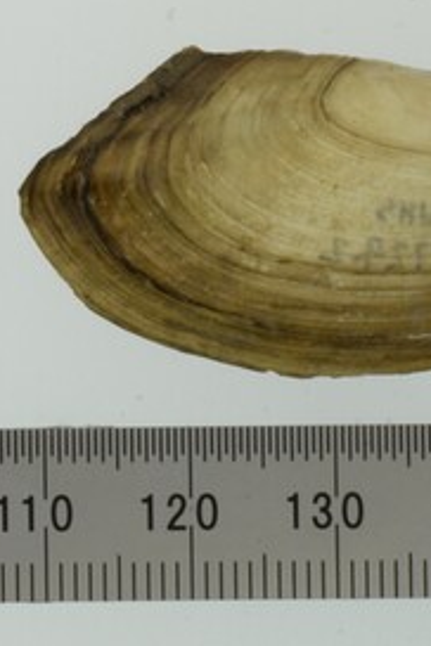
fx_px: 4741
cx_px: -649
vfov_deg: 7.7
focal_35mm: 264
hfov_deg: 5.0
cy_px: -276
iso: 100
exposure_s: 1/13
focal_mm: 60
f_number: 32
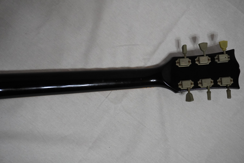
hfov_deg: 45.0
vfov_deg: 30.9
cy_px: 82
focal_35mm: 44
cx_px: 122
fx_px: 295
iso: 2500
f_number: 4.5
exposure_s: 1/160
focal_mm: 29
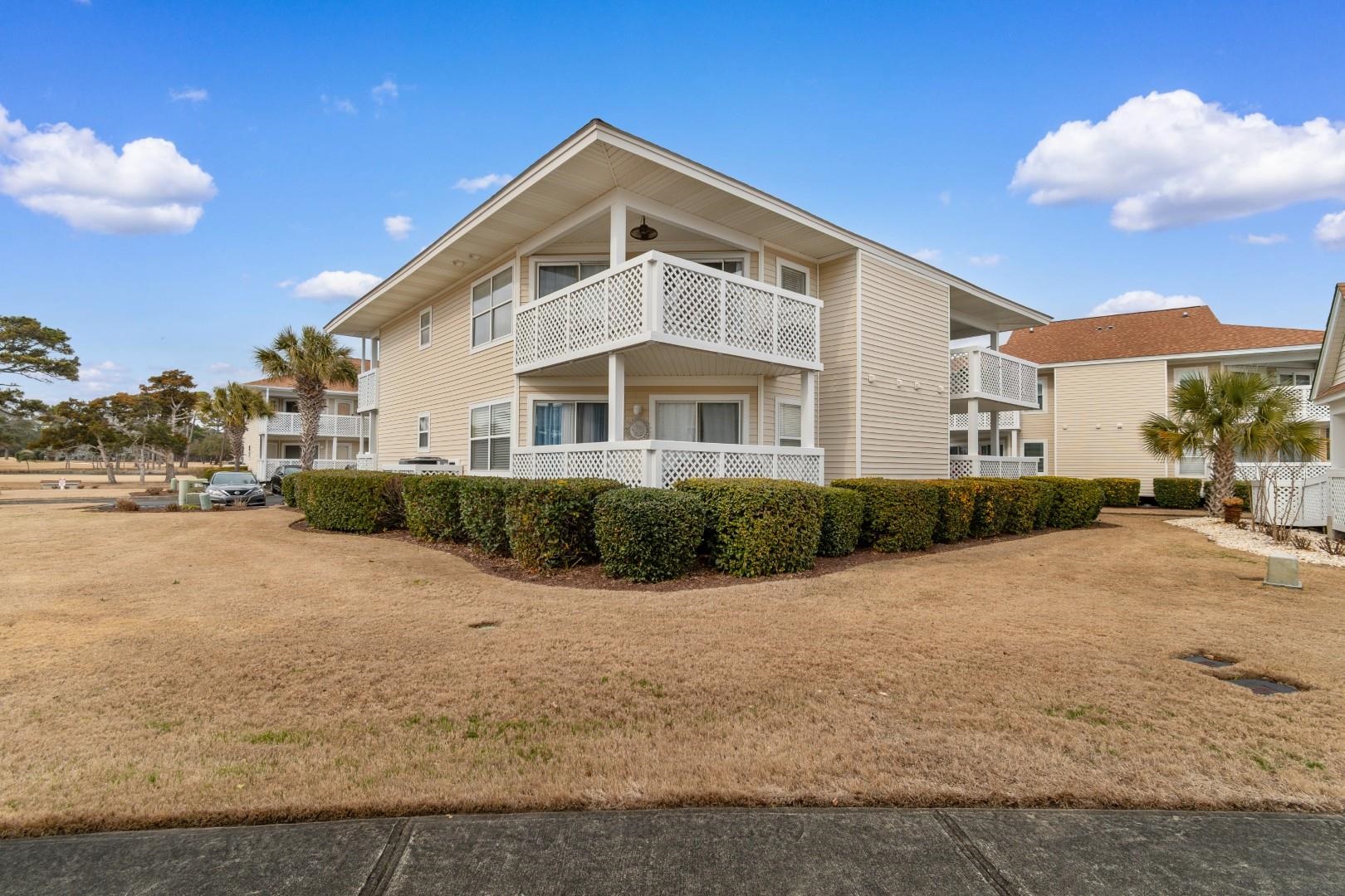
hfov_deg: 96.7
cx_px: 672
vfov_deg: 73.7
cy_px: 448
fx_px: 598
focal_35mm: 16
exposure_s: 1/320
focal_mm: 11
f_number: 9
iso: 100
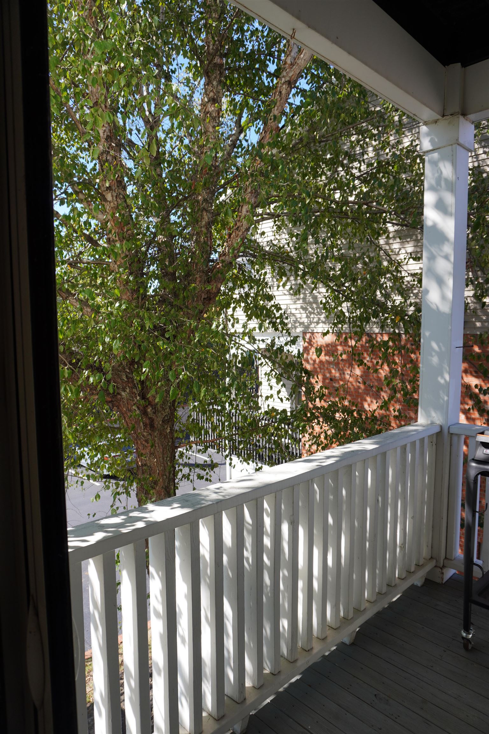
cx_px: 244
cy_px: 367
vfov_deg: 73.7
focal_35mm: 24
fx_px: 489
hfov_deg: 53.1
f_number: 4.5
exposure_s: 1/200
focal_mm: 16
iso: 100
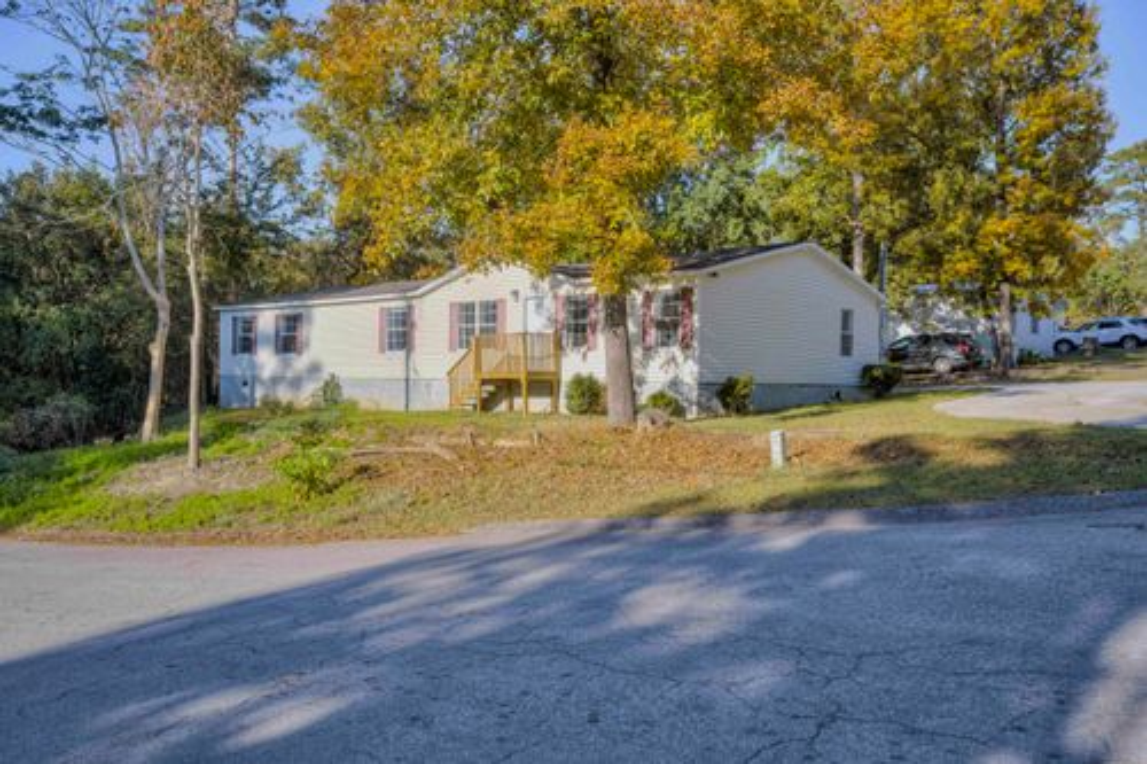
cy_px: 382
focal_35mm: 30
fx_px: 955
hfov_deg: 61.9
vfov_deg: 43.6
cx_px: 574
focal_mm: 30
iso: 31
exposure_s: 1/50
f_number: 8
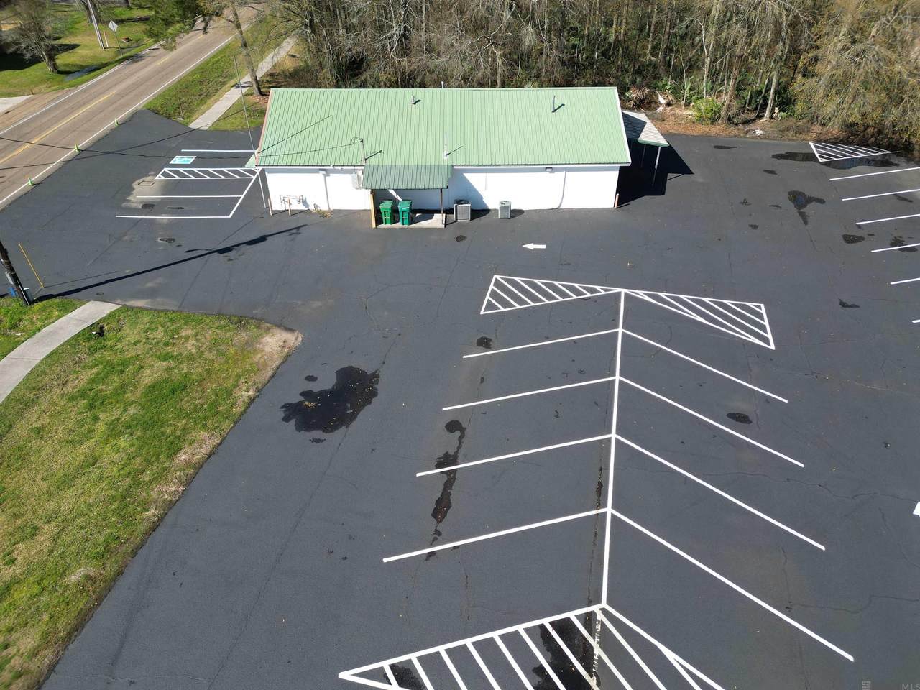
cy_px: 345
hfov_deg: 71.6
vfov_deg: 56.8
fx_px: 638
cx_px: 460
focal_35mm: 24
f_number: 1.7
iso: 130
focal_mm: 6.72
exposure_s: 1/2000
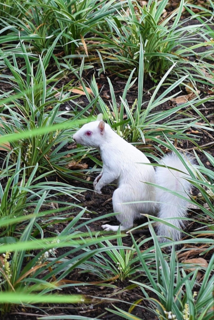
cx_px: 107
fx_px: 445
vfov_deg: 39.6
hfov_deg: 27.0
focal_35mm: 50
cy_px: 160
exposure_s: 1/80
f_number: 4.5
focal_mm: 50
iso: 100
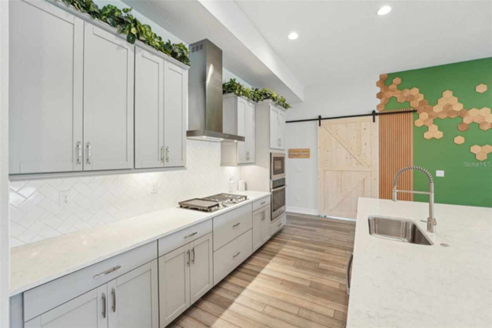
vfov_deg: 81.1
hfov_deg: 104.3
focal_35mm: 14
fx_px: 191
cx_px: 246
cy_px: 164
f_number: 8
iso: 200
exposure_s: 1/6
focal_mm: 14
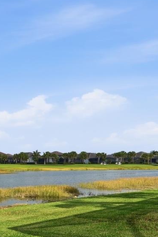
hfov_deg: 23.9
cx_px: -71
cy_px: 167
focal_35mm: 46
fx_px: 303
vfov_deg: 41.9
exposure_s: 1/5000
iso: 400
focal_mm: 16
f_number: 9
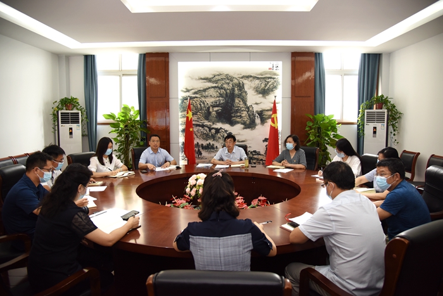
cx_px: 222
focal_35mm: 24
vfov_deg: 53.2
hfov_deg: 73.7
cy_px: 148
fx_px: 295
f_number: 4
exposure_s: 1/80
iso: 1000
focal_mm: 24
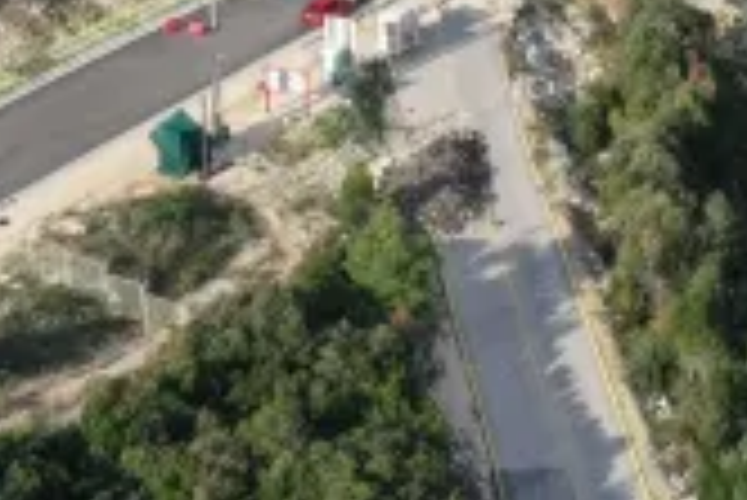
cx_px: 518
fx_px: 2658
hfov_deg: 16.0
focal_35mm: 128
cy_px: -300
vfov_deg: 10.3
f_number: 5.6
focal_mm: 10.26
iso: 100
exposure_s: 1/400
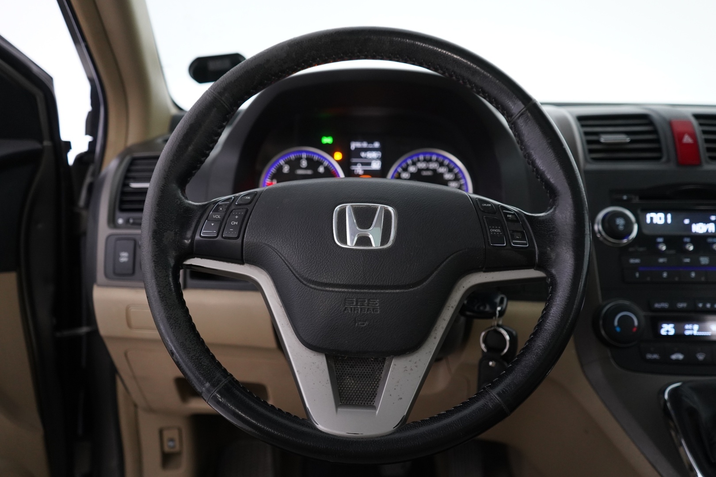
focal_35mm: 31
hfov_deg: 60.3
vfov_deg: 42.3
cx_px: 358
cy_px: 238
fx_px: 617
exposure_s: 1/40
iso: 2500
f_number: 3.5
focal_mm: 31
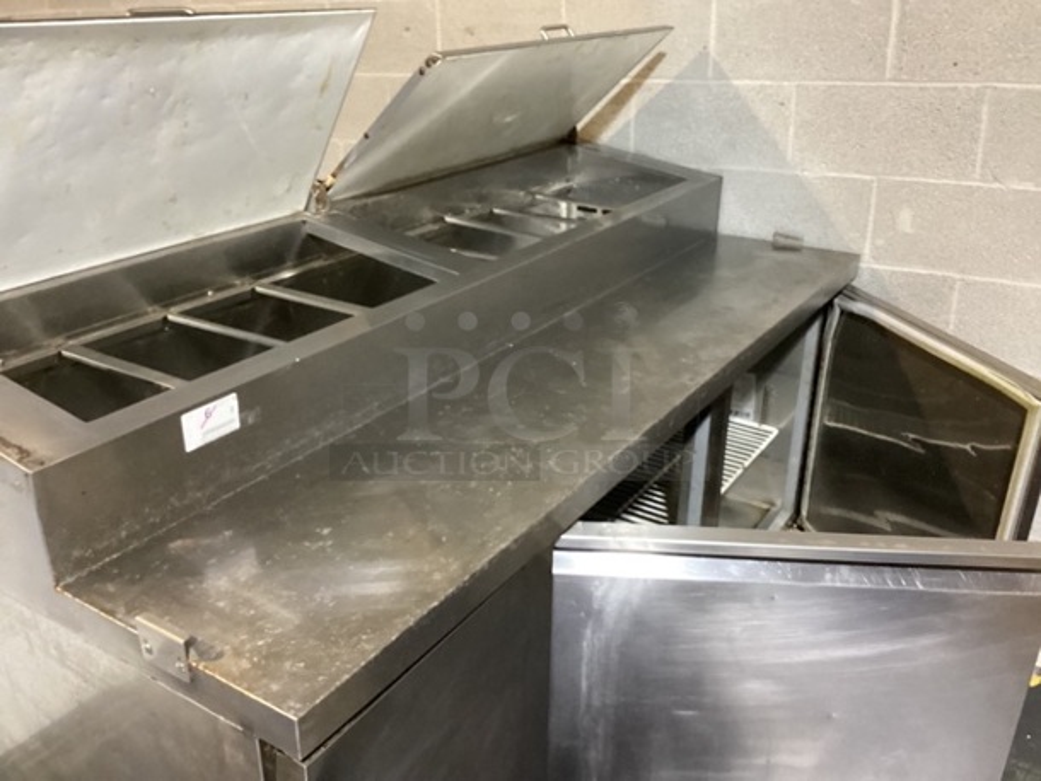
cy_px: 390
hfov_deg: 58.3
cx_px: 520
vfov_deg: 45.5
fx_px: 933
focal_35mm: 31
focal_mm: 3.3
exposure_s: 1/30
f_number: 2.4
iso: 640
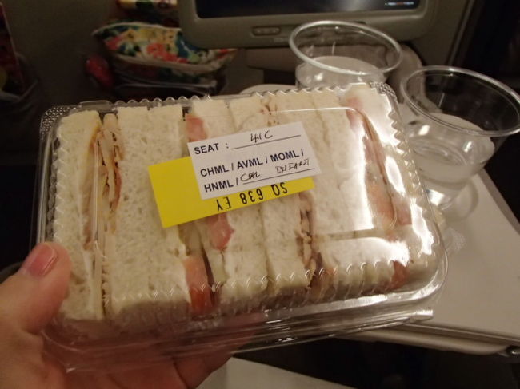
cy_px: 194
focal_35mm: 28
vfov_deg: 49.7
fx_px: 420
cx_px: 260
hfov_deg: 63.5
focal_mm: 5
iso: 800
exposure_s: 1/13
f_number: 3.9
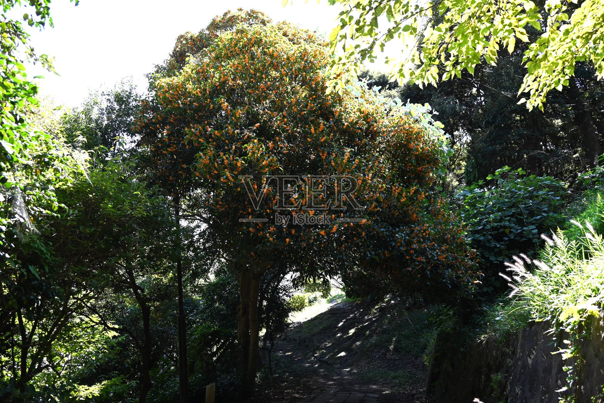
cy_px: 202
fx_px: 537
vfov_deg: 41.1
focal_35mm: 32
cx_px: 302
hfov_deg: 58.7
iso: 400
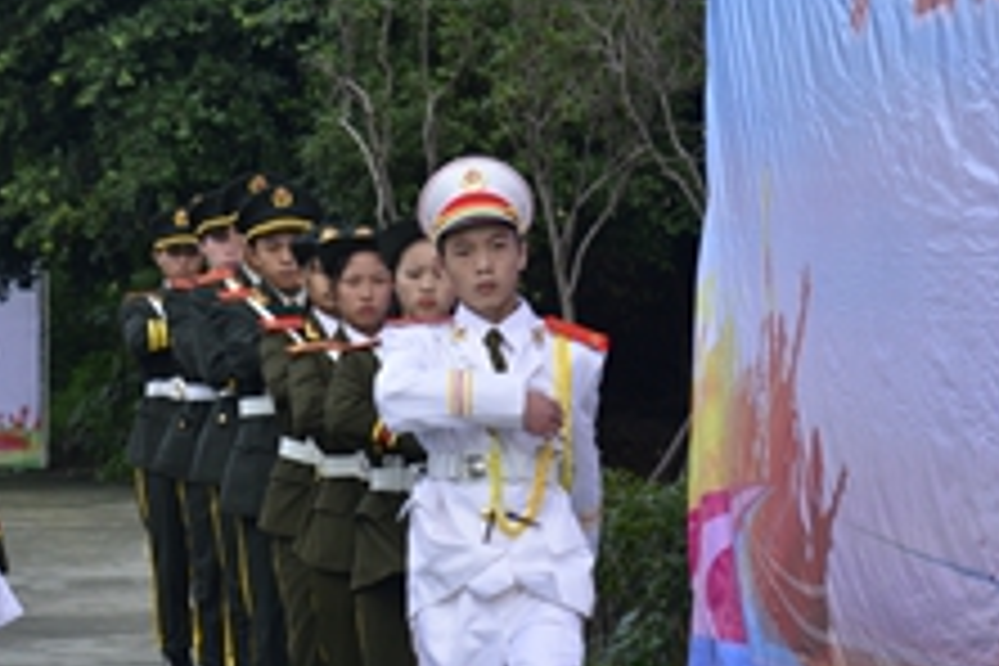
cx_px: -50
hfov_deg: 9.2
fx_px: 6132
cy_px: 580
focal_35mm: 221
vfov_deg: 6.2
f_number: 8
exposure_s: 1/400
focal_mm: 98
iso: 500
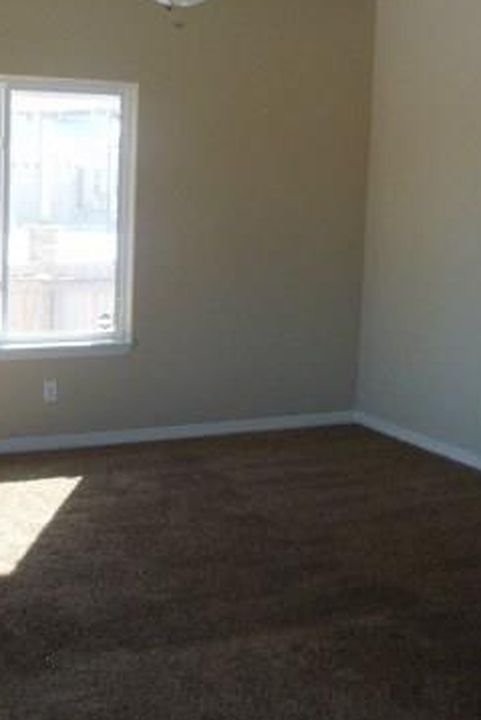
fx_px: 1041
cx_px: 139
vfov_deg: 38.1
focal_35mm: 52
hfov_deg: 25.8
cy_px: 298
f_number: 3.3
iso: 100
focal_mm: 5
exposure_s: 1/100
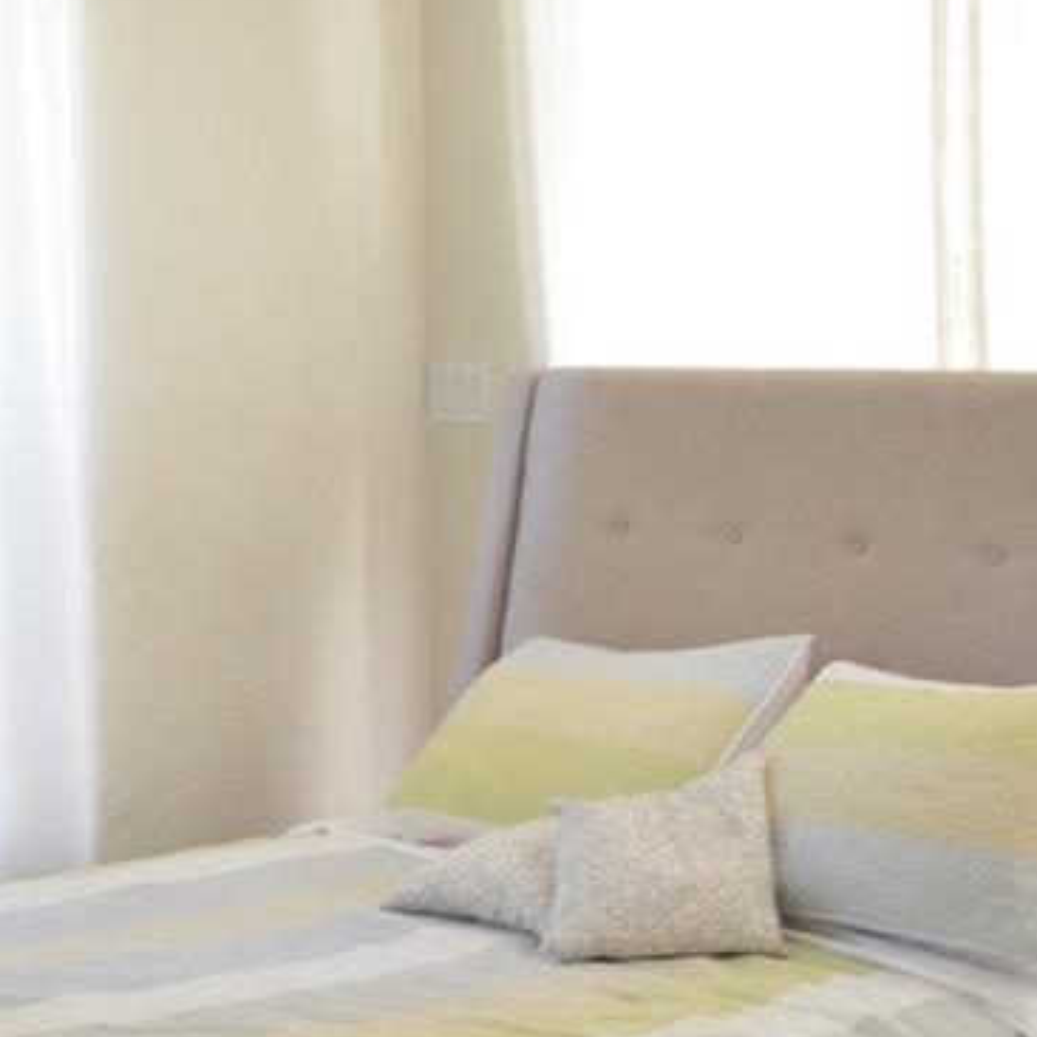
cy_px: 748
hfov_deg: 22.7
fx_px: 2542
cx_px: 167
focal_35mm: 75
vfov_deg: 22.9
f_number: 3.5
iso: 1000
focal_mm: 18
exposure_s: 1/30
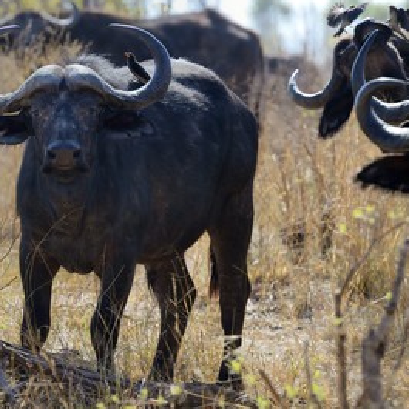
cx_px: 201
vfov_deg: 4.6
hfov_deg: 4.6
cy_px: 196
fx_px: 5040
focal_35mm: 377
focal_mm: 280
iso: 400
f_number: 5.6
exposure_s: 1/1000
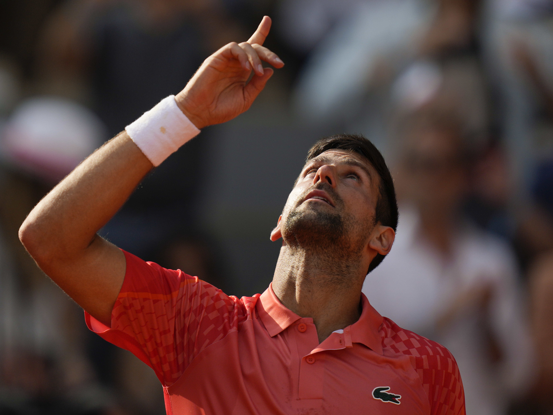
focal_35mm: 433
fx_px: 6918
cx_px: 302
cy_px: 208
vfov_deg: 3.4
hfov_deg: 4.6
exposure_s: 1/4000
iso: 200
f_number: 2.8
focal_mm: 400
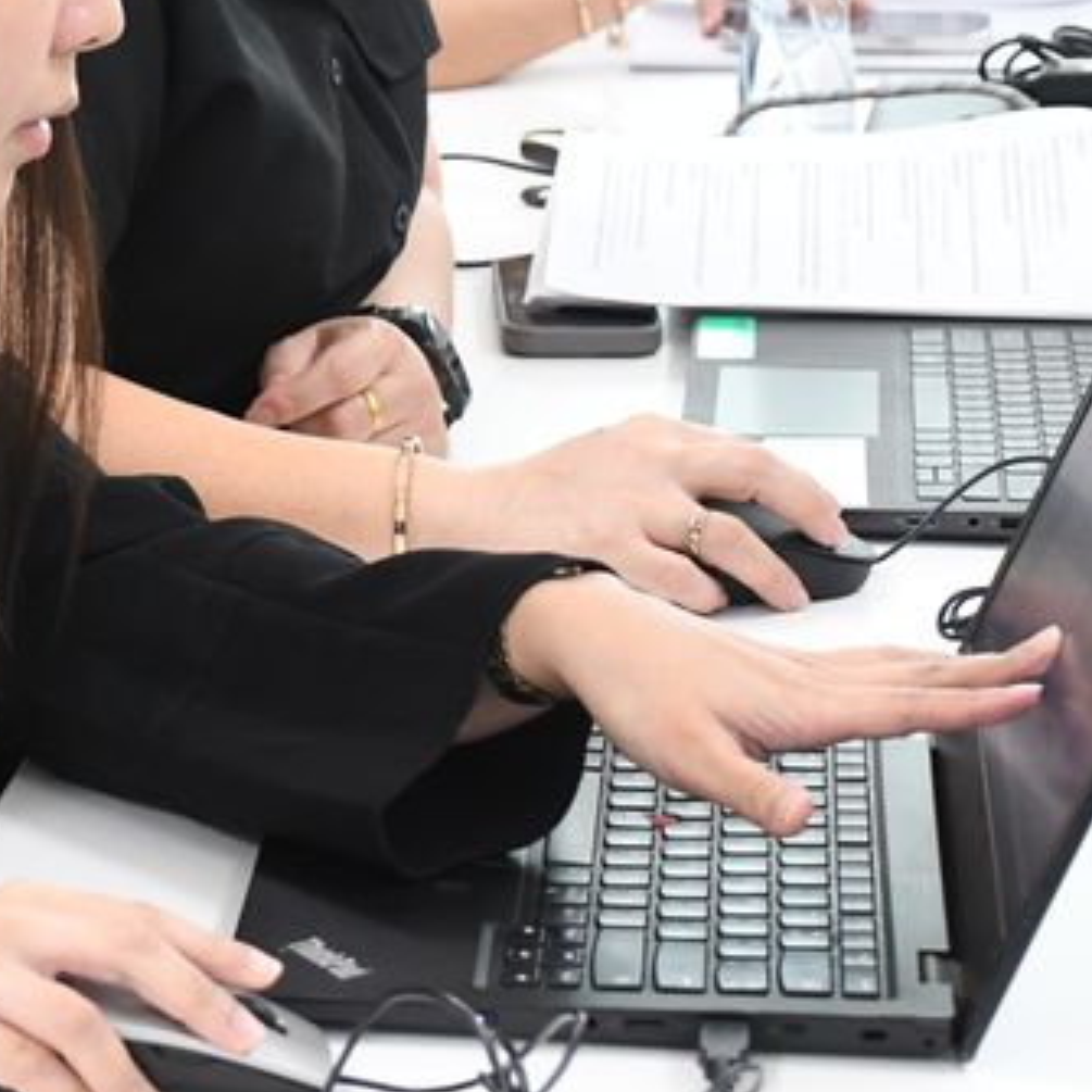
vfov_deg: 12.9
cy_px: 207
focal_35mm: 135
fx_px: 4818
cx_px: 160
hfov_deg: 12.8
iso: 1800
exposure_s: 1/80
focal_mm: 35
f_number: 4.2
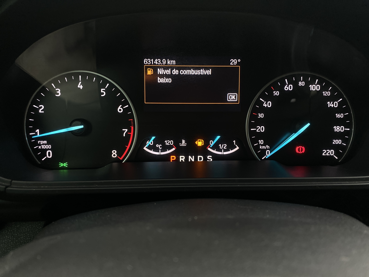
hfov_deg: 67.3
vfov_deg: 53.1
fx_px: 277
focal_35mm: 26
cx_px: 184
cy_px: 138
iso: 400
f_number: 1.8
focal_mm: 4.25
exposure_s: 1/40
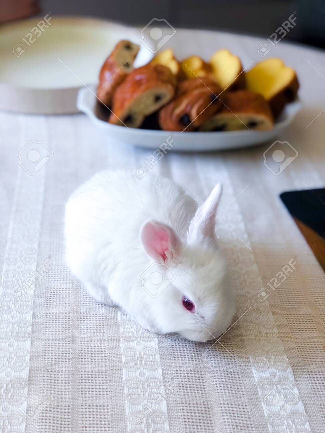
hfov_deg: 25.7
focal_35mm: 57
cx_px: 162
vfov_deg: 33.8
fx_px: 714
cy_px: 216
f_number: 2.8
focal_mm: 6.6
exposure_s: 1/30
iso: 20
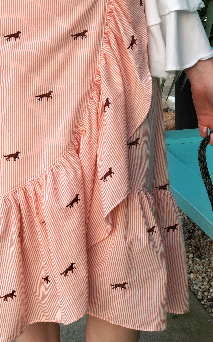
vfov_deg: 25.8
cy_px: 151
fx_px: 743
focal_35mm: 80
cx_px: 76
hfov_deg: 16.3
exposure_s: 1/60
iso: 20
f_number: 2.8
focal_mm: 6.6
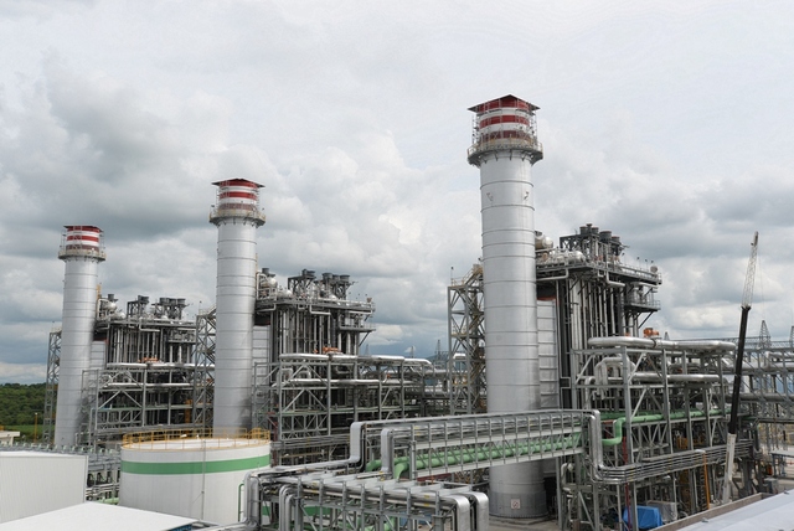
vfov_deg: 37.9
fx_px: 773
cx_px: 397
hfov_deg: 54.4
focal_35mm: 35
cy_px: 266
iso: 100
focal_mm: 35
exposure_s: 1/250
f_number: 10
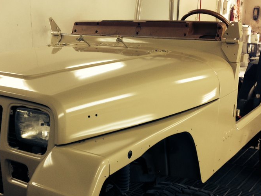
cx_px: 114
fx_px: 392
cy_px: 113
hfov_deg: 36.8
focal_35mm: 52
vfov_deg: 28.0
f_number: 2.4
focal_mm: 4.12
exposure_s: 1/24
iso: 50
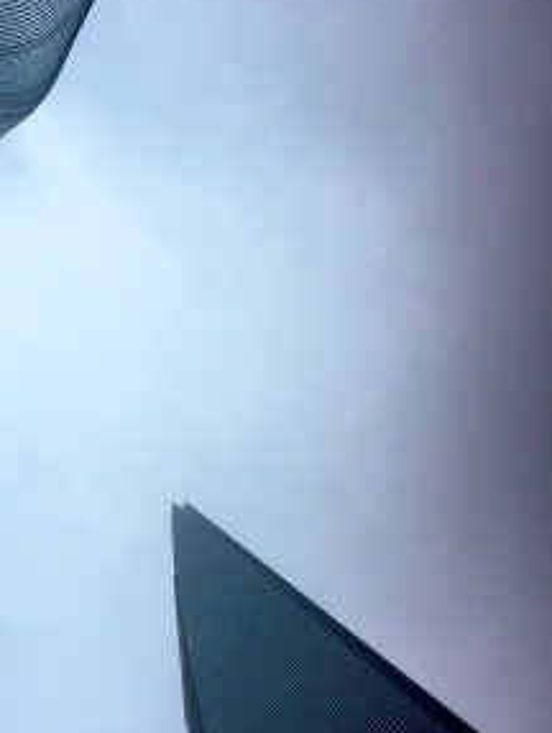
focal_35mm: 66
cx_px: 12
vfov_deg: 29.3
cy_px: 396
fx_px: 1400
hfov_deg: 21.6
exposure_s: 1/330
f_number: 2.4
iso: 25
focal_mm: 3.3
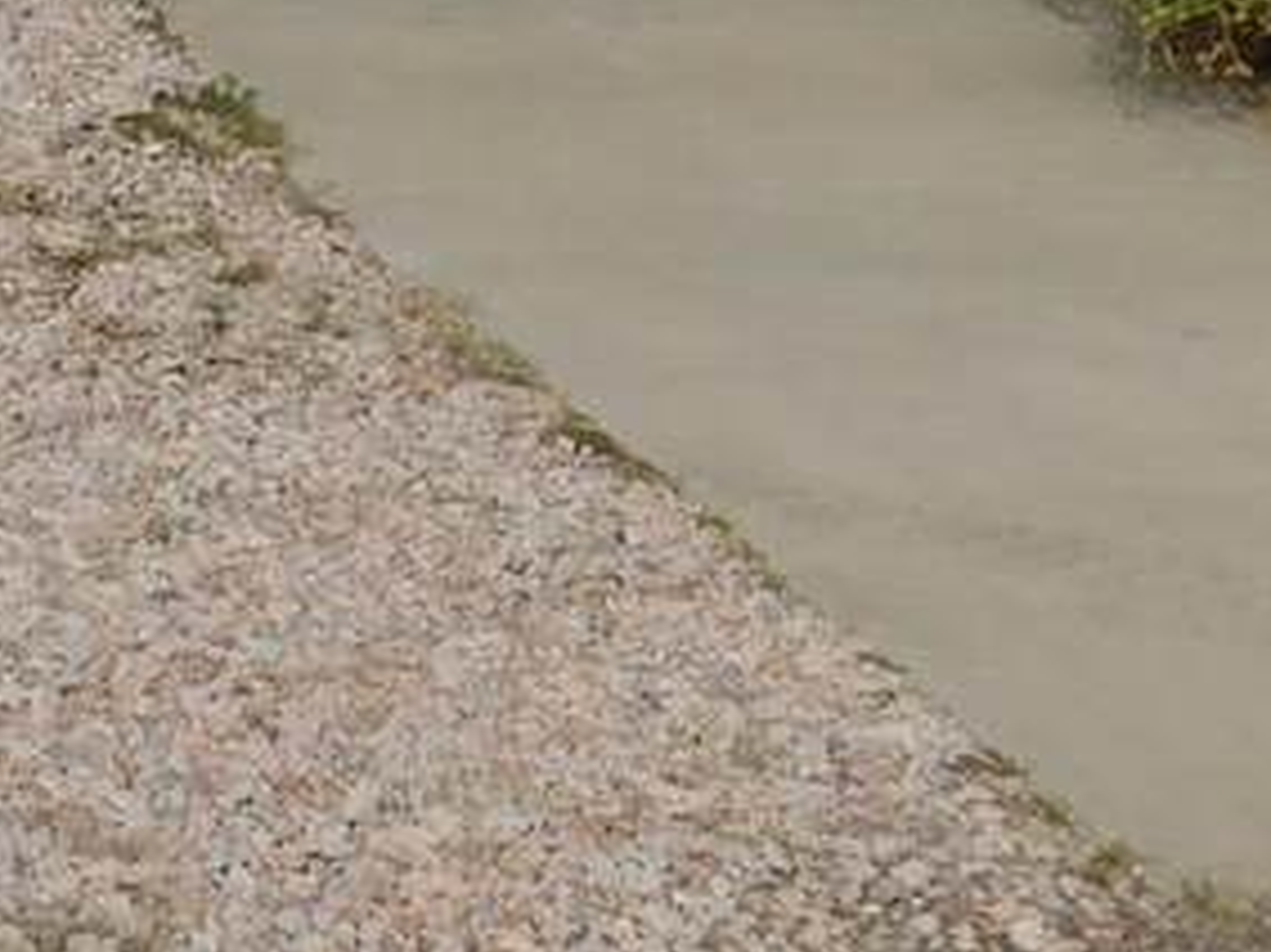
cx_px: 355
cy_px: -323
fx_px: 3817
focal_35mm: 104
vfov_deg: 13.6
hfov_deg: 18.8
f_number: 6
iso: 125
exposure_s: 1/800
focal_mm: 4
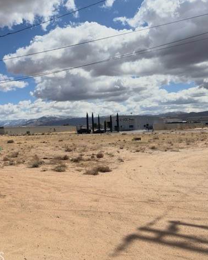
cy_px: 132
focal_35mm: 32
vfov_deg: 55.7
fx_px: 246
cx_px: 61
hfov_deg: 44.7
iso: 100
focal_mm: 6.76
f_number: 1.78
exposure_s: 1/11628
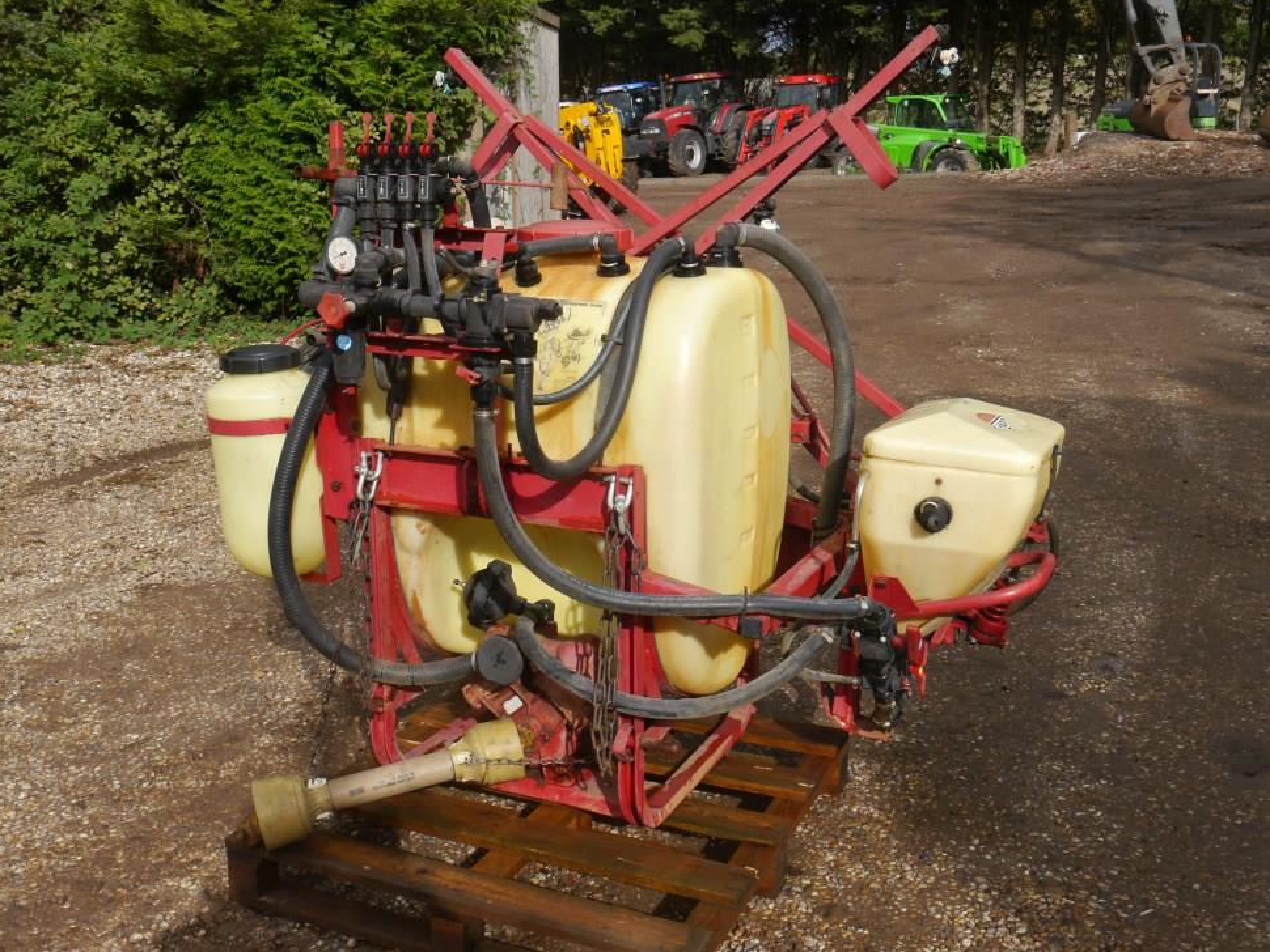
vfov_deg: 37.7
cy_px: 471
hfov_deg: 49.0
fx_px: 1394
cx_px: 634
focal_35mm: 38
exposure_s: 1/400
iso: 160
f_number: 8
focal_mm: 18
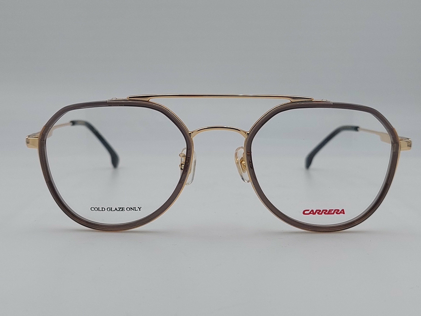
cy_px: 158
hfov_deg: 69.4
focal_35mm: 25
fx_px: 304
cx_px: 210
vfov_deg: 54.9
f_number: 1.8
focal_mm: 5.23
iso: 40
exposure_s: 1/1682
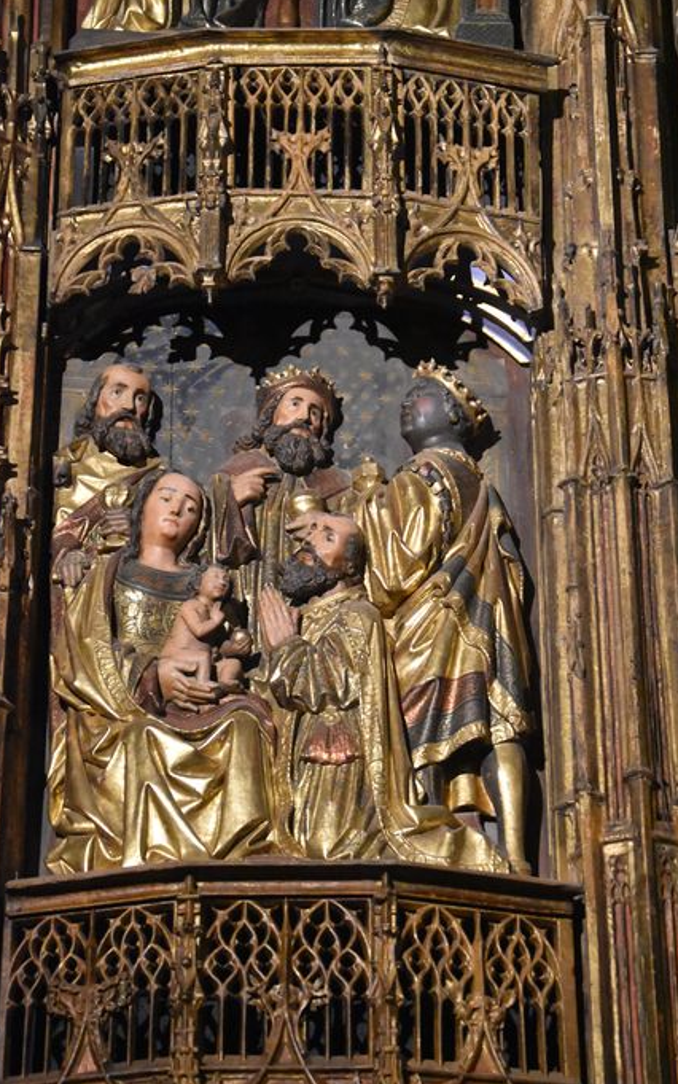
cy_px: 548
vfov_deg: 18.9
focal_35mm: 110
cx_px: 325
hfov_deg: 11.9
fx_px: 3250
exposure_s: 1/125
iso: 7200
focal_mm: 70
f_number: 4.2
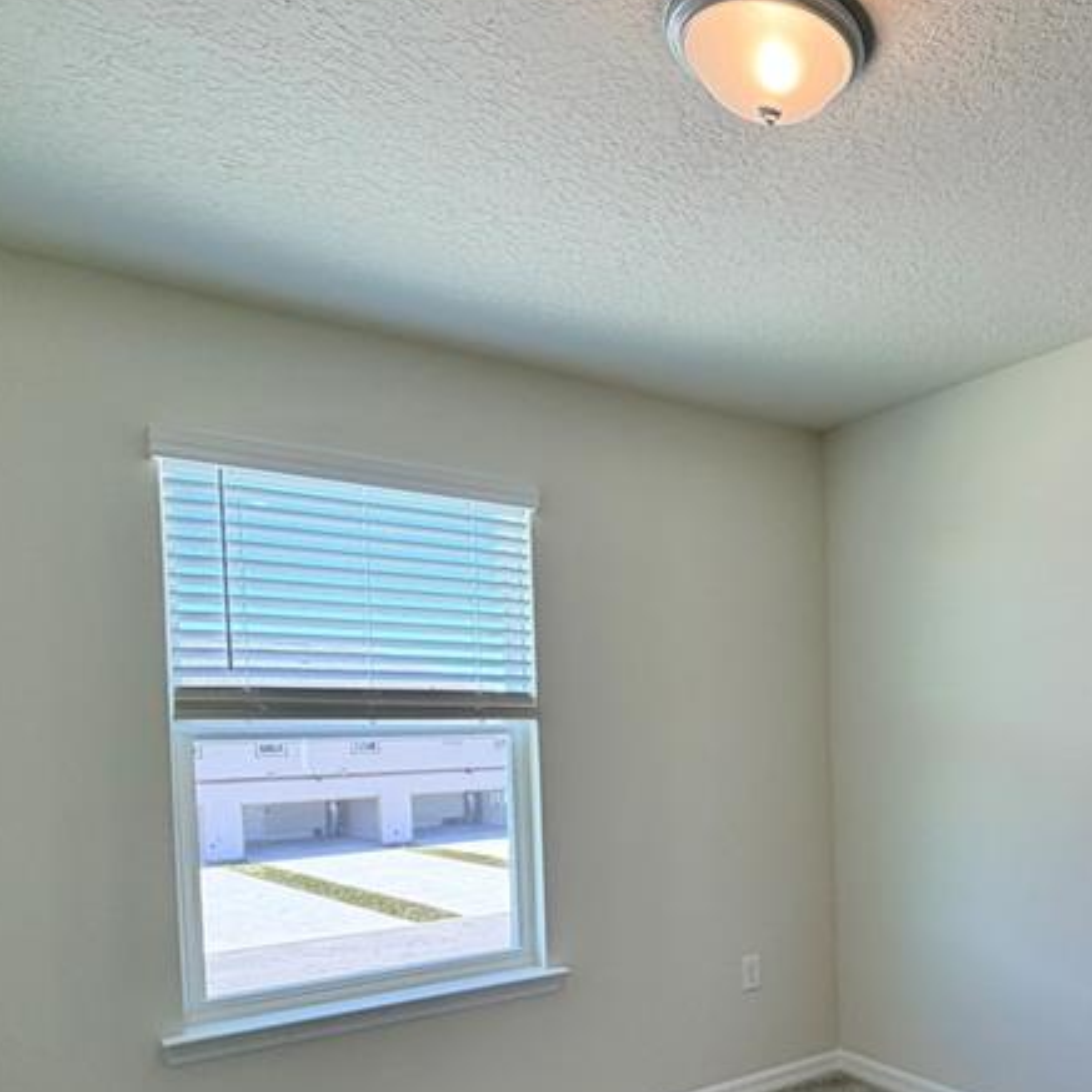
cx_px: 982
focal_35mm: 29
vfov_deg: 54.0
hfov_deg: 49.6
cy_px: 762
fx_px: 1035
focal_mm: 2.22
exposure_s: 1/120
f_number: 2.2
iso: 125
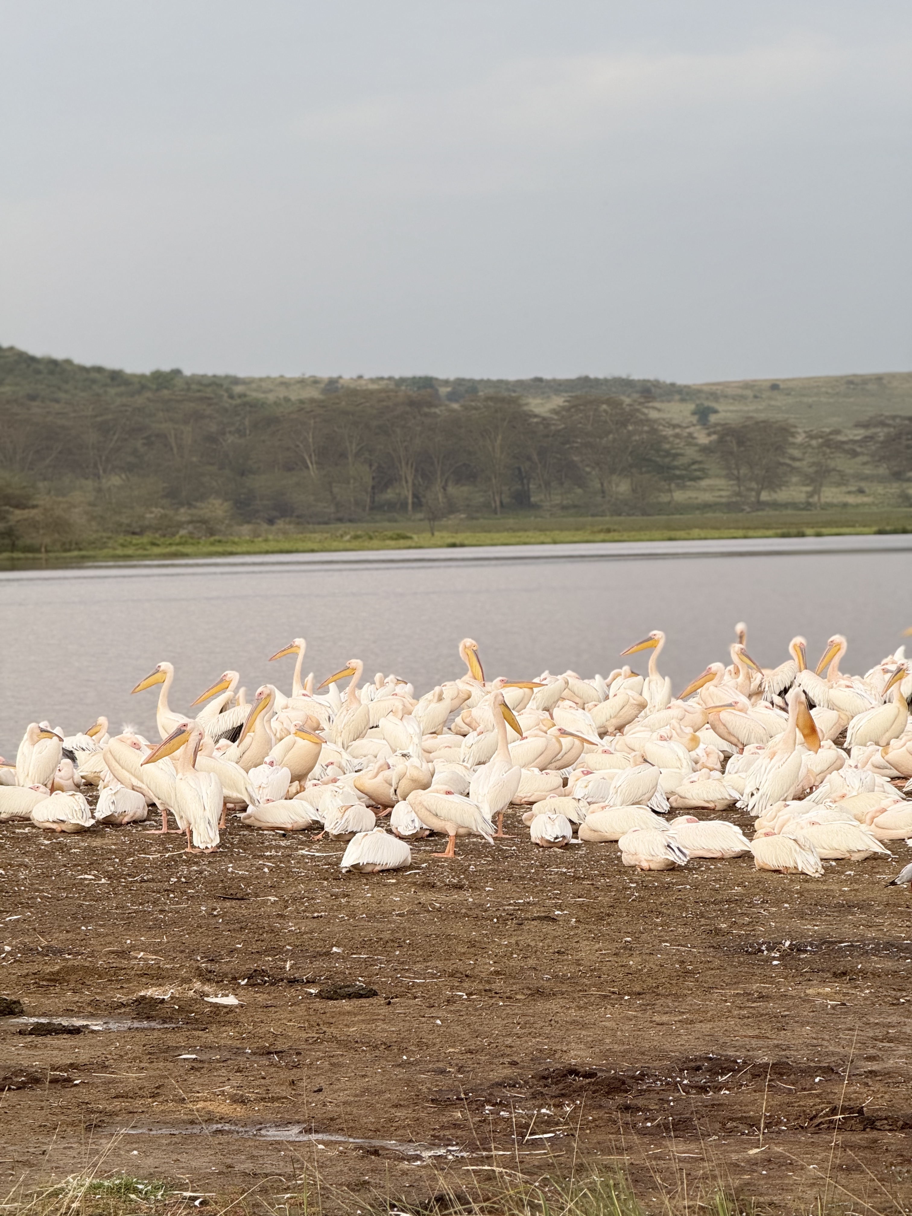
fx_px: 4215
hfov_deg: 12.3
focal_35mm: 120
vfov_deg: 16.4
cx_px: 456
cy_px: 608
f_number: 2.8
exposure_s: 1/99
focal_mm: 15.66
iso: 80
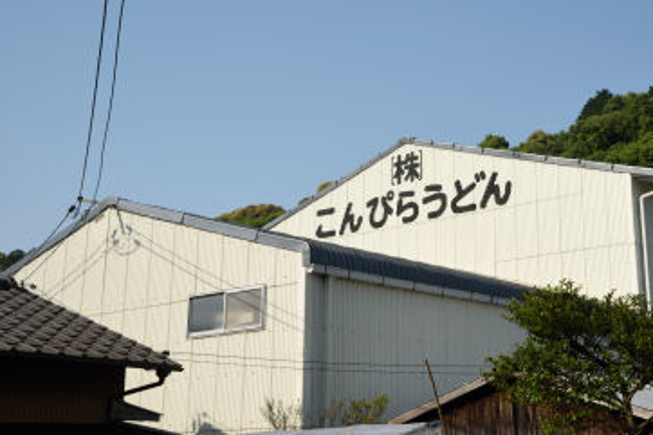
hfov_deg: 32.7
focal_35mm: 61
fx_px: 1106
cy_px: 175
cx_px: 417
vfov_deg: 22.2
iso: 200
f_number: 16
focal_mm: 46
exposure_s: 1/90
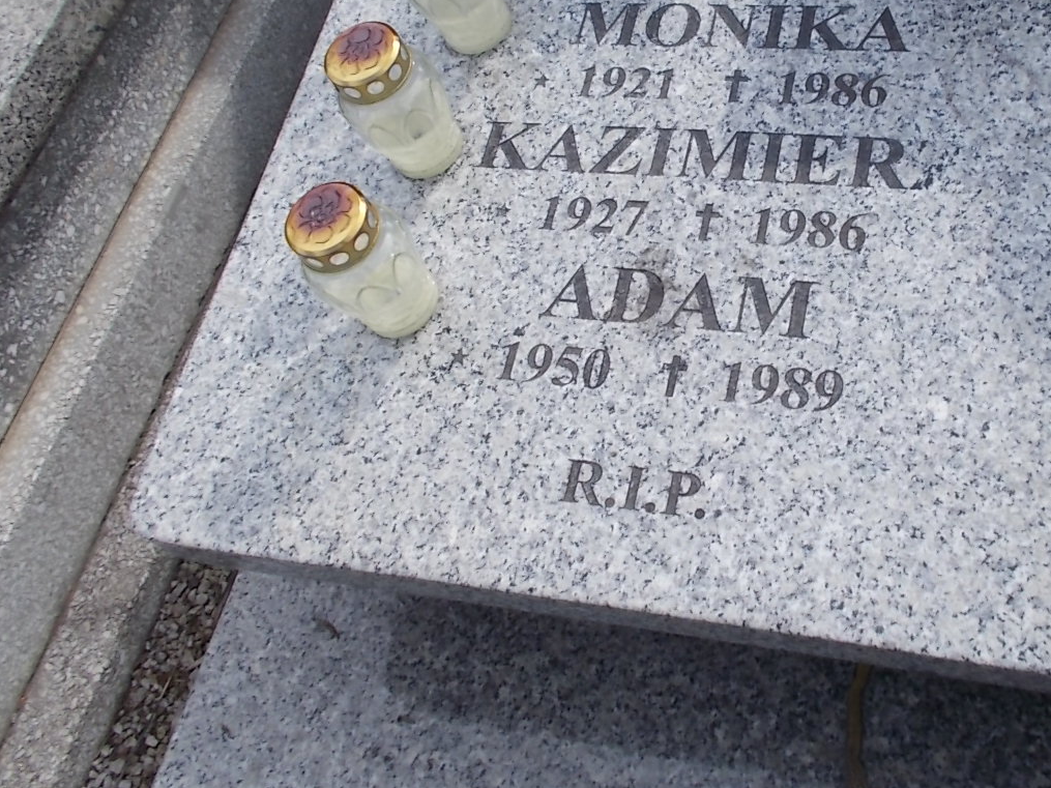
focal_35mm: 41
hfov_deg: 45.0
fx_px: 1245
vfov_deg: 34.4
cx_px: 710
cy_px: 202
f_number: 8
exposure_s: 1/100
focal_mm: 4.6
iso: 80
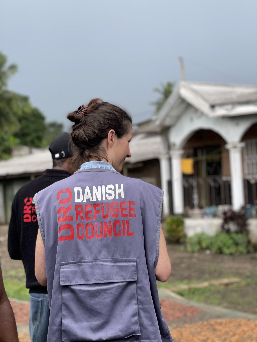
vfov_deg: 30.3
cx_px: 128
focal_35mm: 64
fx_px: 634
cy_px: 171
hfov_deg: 22.9
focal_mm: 7.5
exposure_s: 1/176
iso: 25
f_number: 2.2
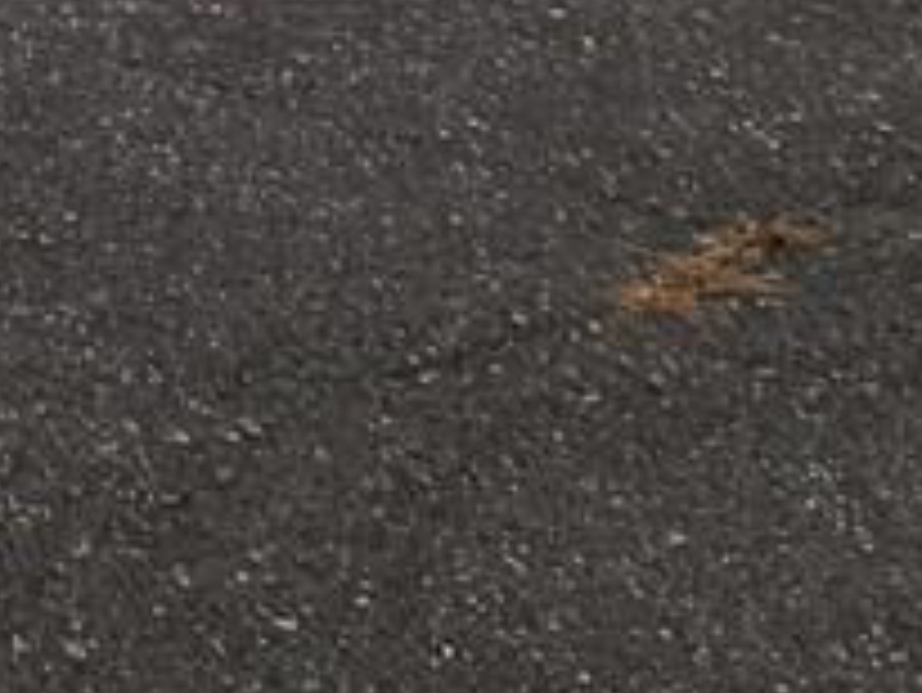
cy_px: -878
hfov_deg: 15.1
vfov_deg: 11.2
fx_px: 3065
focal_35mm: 115
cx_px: -675
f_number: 1.8
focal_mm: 5.4
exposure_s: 1/180
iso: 50
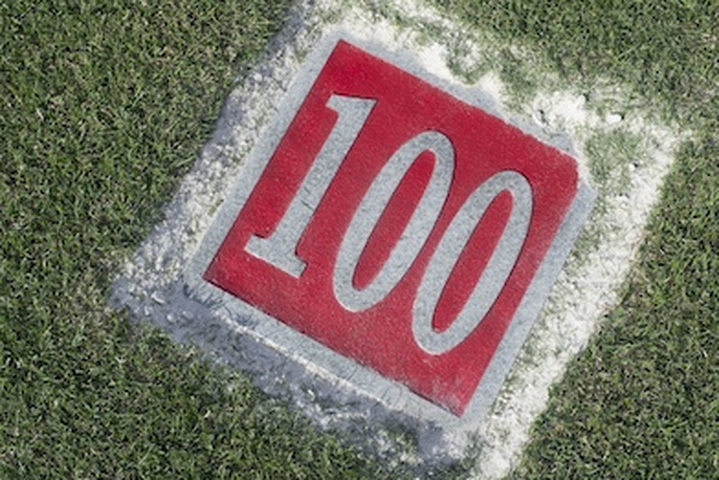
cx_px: 356
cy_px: 239
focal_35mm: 52
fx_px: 1039
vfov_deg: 26.0
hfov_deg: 38.2
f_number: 7.1
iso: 100
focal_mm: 34
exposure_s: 1/200
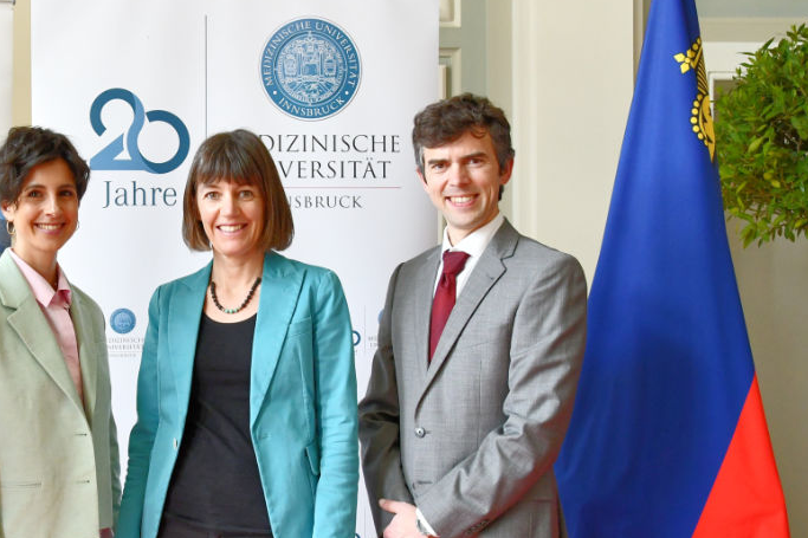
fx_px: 1458
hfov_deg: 30.3
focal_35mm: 65
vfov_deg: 20.9
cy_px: 296
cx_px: 177
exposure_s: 1/125
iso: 1100
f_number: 5.6
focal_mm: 25
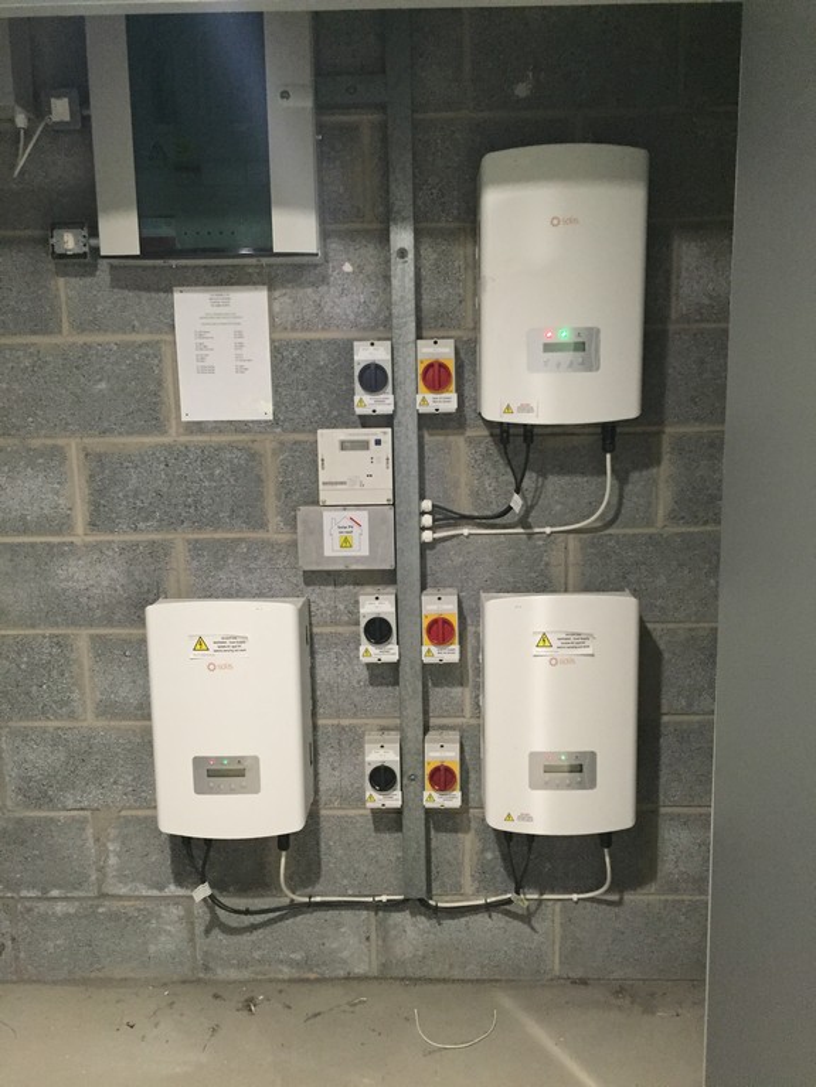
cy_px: 544
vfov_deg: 61.7
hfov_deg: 48.2
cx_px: 408
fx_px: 911
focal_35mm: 29
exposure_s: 1/25
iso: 250
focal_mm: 4.15
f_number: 2.2
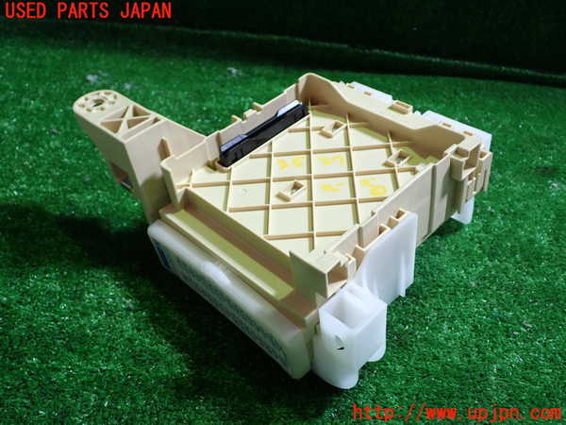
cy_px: 212
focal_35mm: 36
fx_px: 589
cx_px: 283
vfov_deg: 39.7
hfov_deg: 51.4
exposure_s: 1/50
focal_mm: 6.37
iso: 200
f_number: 2.5
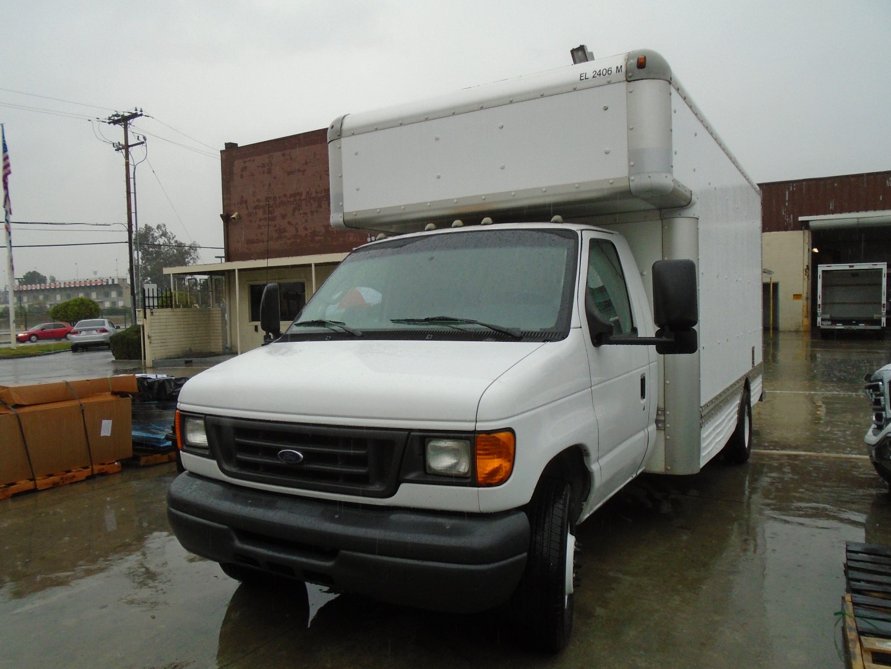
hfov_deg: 67.3
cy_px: 334
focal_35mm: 26
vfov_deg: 53.1
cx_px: 446
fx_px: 669
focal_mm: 4.6
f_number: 3.2
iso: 200
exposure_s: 1/250
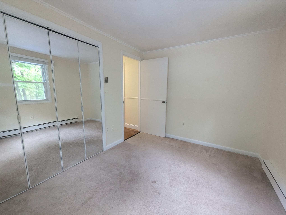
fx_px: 108
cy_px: 108
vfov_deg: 90.1
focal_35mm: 13
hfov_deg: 106.1
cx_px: 143
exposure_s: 1/24
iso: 408
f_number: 2.2
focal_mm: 1.95
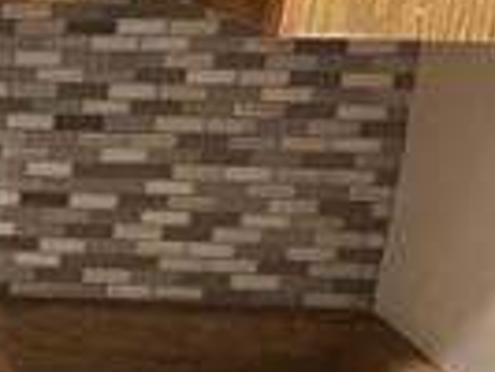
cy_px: 391
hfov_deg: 12.4
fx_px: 1789
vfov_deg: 11.7
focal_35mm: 125
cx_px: -692
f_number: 1.6
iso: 320
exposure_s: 1/60
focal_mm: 5.1
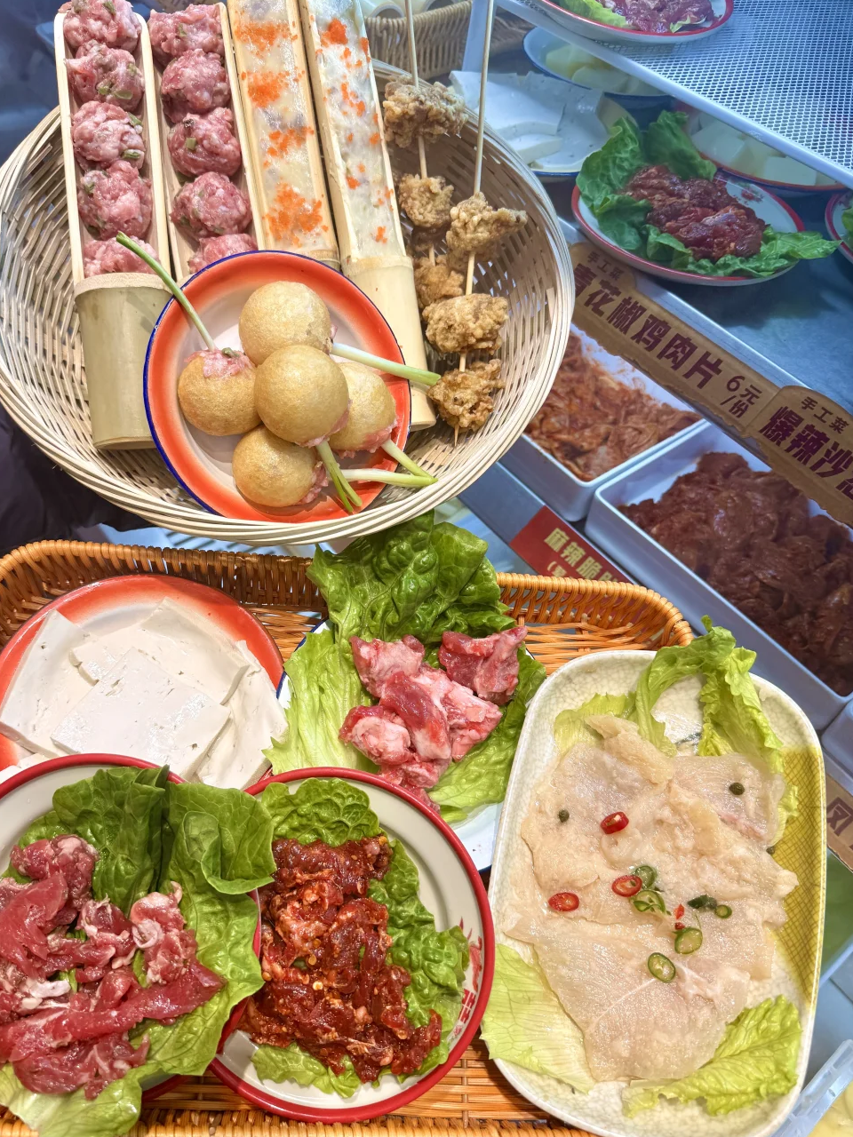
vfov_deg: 65.3
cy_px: 570
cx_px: 376
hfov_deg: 51.2
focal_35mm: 27
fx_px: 887
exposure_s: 1/708
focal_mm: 6.76
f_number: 1.78
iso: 80
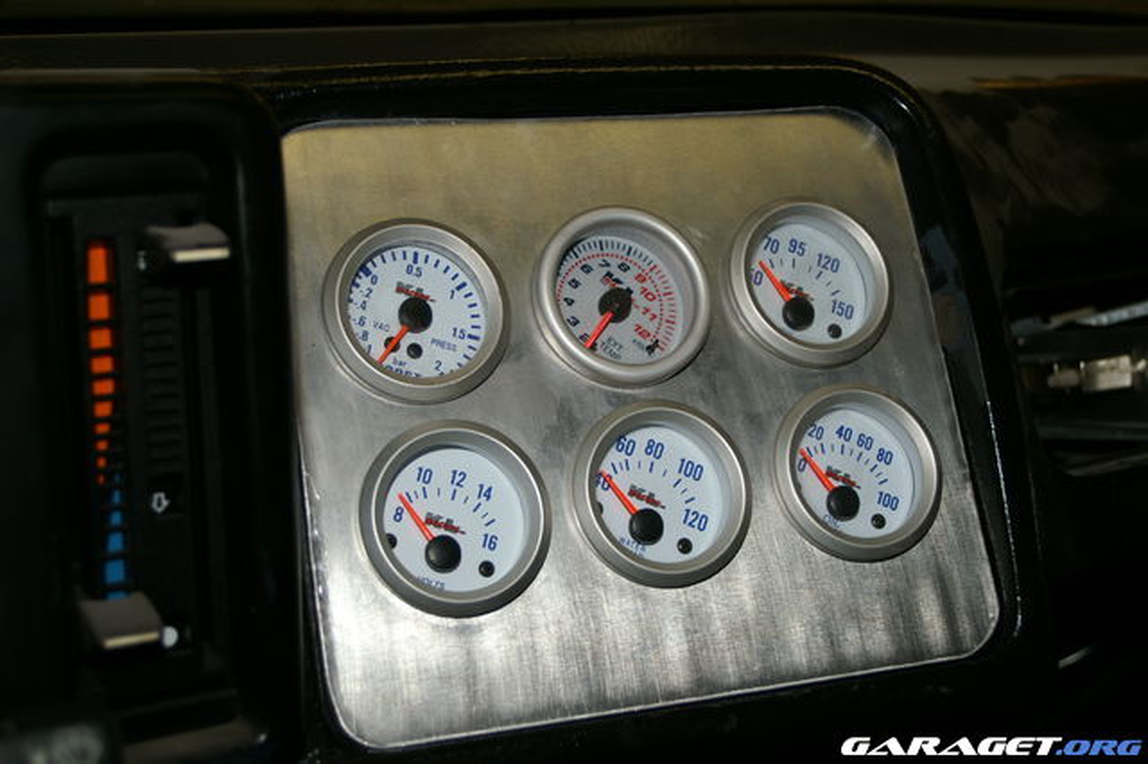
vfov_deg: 25.7
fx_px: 1673
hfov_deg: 37.9
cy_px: 382
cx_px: 574
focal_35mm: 52
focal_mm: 35
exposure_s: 1/80
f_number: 5.6
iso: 200
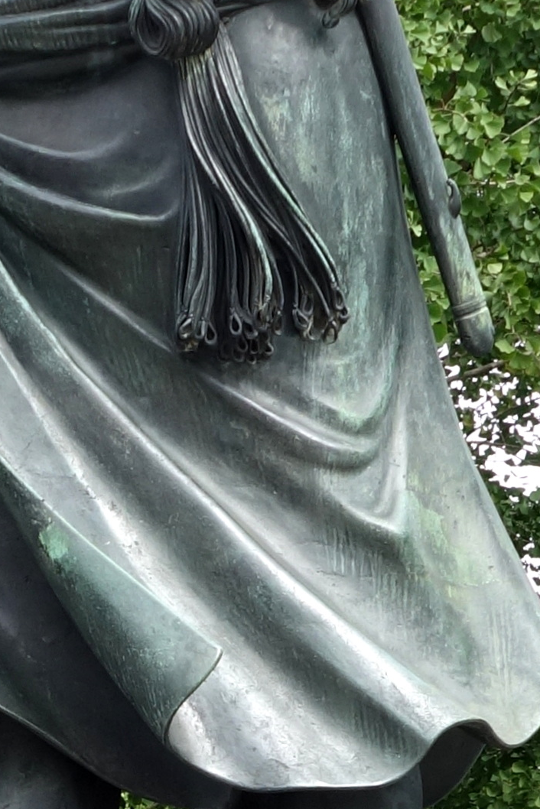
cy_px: 1047
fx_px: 4767
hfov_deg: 6.5
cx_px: -10
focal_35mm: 212
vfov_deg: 9.5
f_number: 5.6
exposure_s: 1/160
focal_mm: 15.1
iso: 125
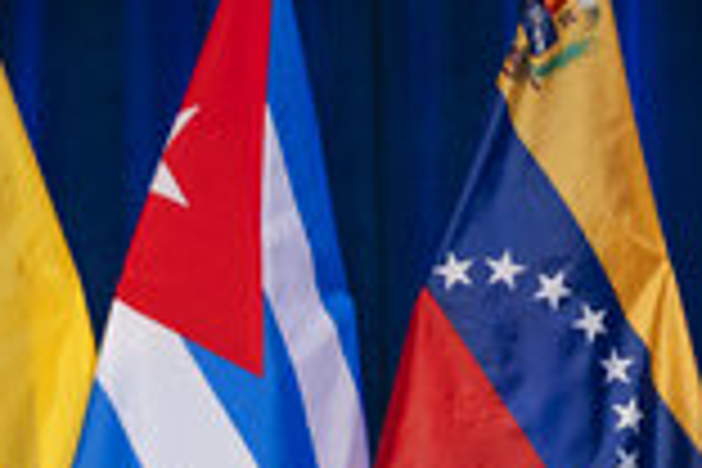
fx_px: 3510
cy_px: 655
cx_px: -202
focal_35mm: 180
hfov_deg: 11.1
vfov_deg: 7.5
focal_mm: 55
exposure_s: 1/250
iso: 2500
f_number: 2.8
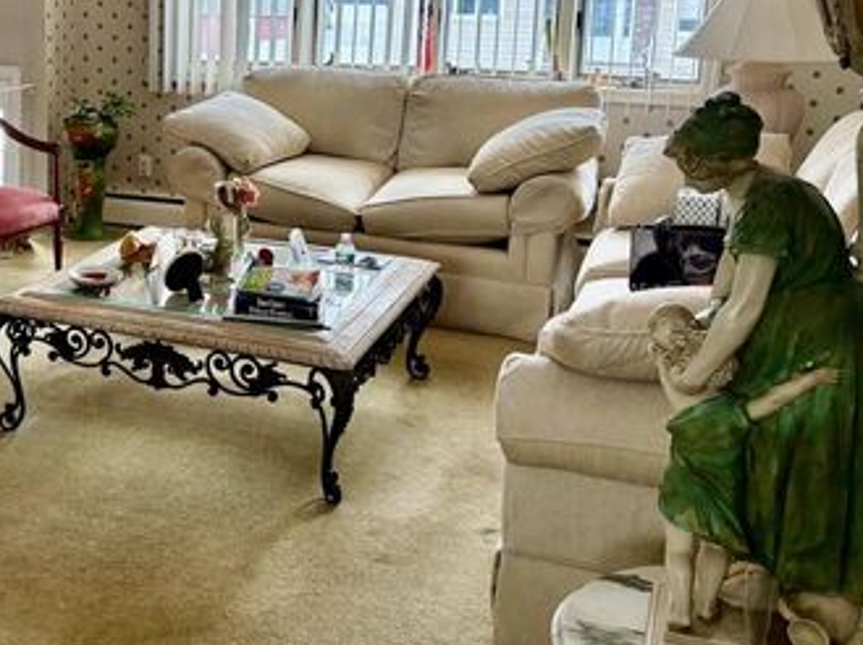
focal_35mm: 47
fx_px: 1170
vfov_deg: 30.5
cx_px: 126
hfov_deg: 38.3
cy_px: 193
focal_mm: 5.96
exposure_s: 1/141
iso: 125
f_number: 1.6
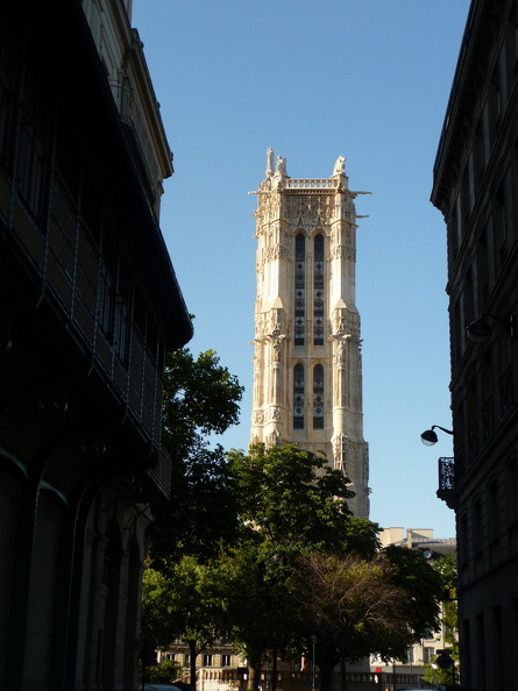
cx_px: 259
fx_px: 1098
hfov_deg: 26.5
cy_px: 346
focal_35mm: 55
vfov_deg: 34.9
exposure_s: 1/400
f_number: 4.3
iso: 100
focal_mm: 9.3
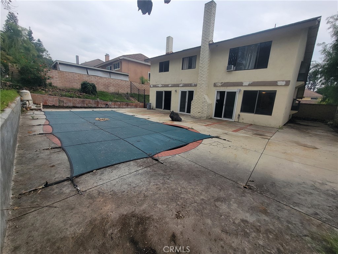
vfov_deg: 89.9
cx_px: 169
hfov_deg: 106.2
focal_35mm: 13
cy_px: 127
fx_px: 127
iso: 50
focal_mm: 2.2
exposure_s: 1/425
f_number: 2.2
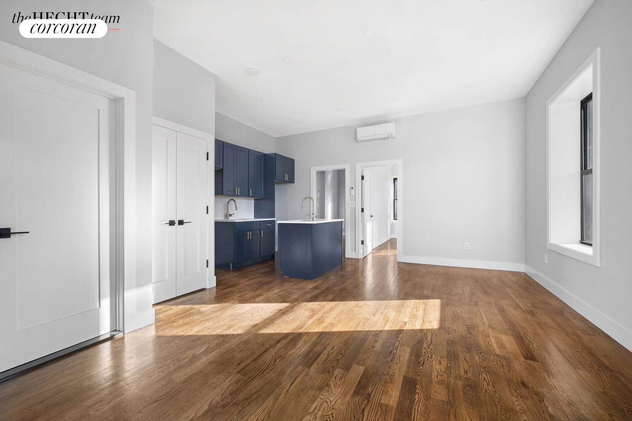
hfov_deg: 104.3
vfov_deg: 81.1
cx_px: 316
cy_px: 210
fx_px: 246
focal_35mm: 14
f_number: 11
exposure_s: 1/5
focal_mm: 14
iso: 400
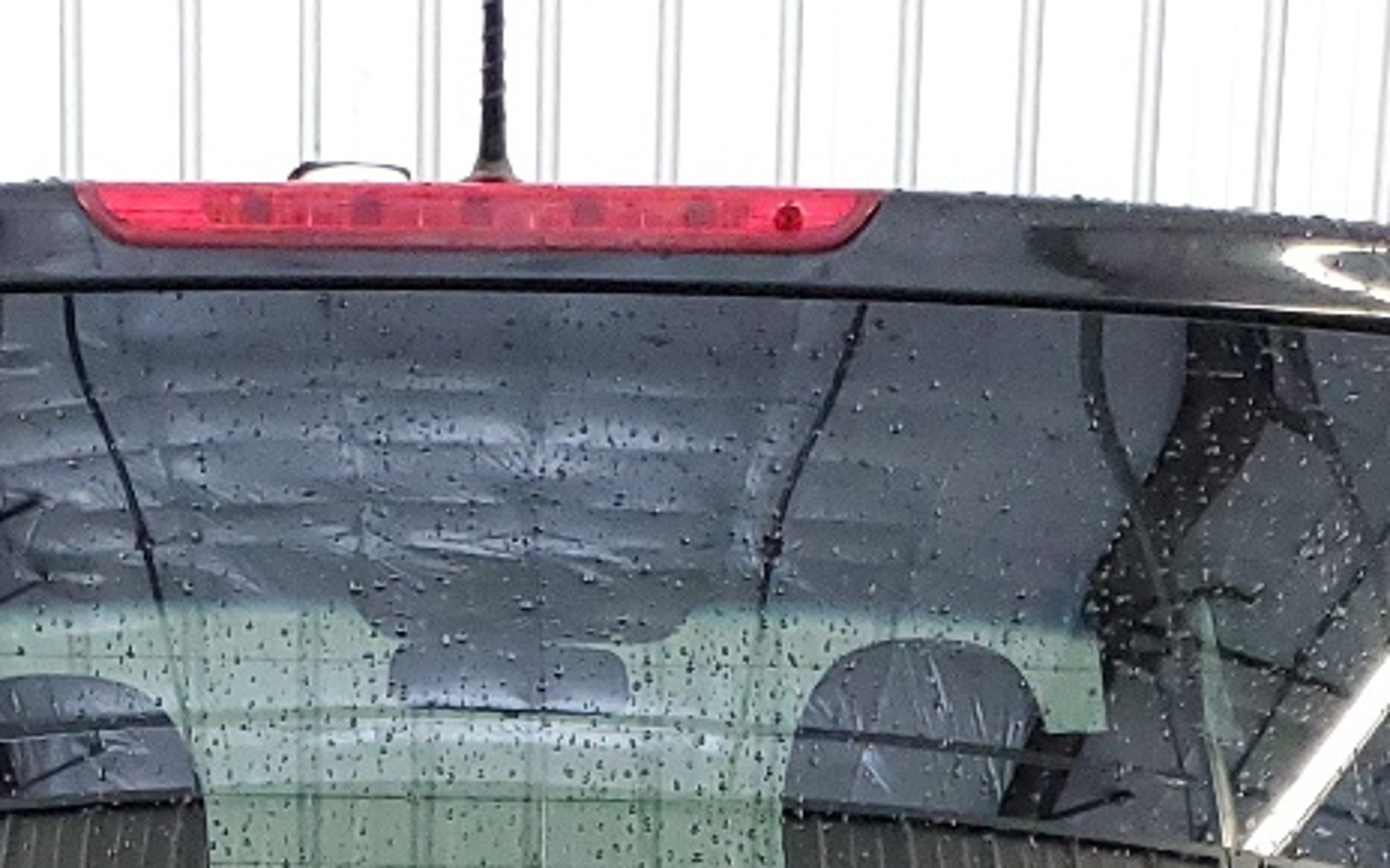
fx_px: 3599
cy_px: 1613
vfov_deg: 12.5
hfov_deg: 21.8
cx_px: 446
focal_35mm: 95
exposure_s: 1/60.2
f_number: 1.5
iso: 417
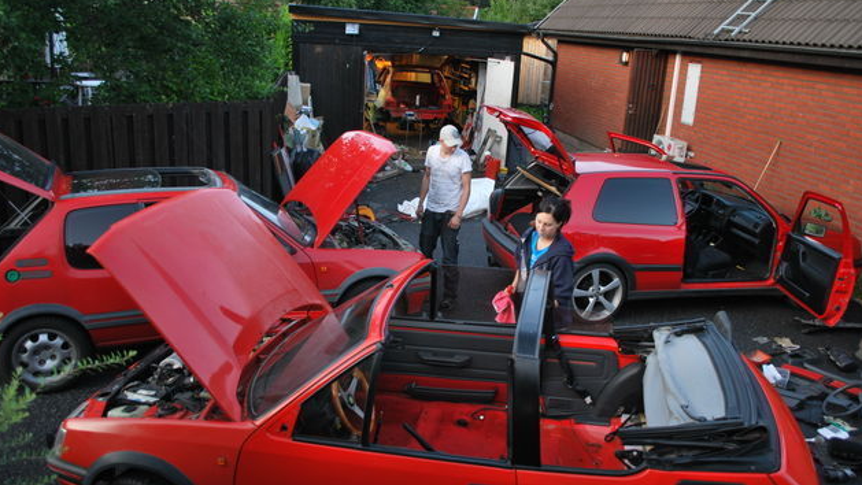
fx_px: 732
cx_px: 429
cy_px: 242
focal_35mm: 32
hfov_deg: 61.0
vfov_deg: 36.7
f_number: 3.8
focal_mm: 20
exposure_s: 1/50
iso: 100
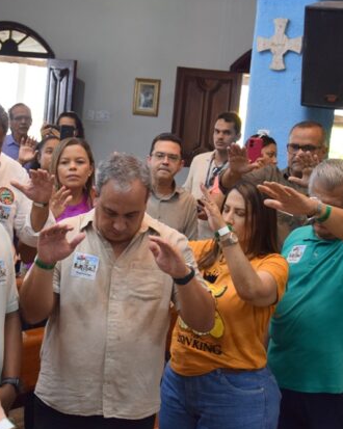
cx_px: 105
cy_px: 226
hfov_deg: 18.9
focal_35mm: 81
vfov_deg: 23.6
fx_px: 1029
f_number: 4.2
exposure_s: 1/60
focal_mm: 32
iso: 450
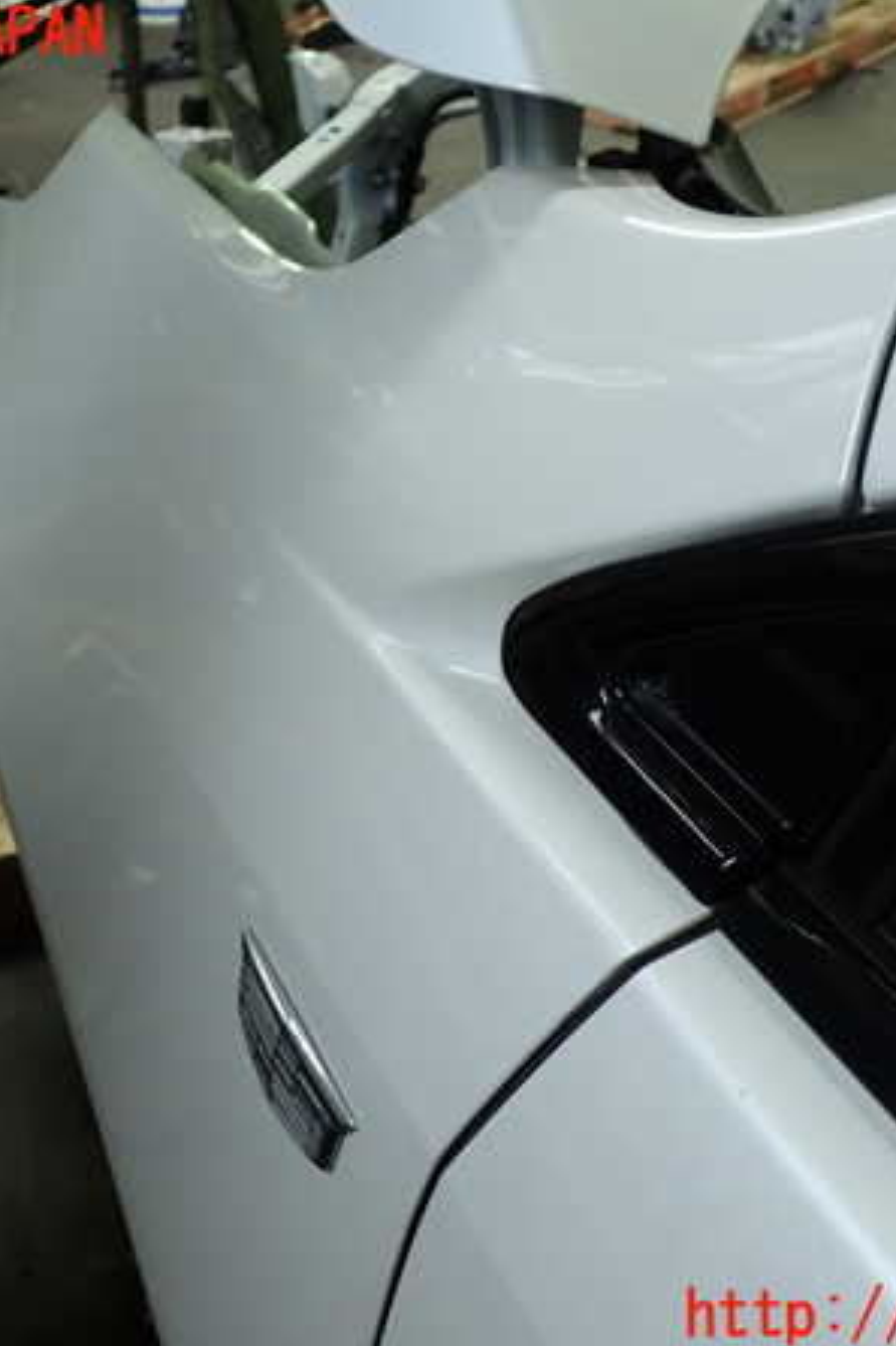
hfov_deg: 31.9
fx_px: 1569
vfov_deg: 46.4
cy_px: 676
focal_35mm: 42
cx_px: 462
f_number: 2.3
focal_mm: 5.4
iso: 200
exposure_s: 1/50
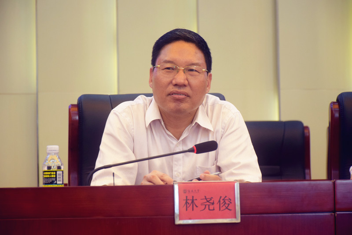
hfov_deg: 16.1
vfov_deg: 10.7
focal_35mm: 128
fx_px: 1246
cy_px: 118
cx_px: 176
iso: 900
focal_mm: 85
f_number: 5.3
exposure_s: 1/60
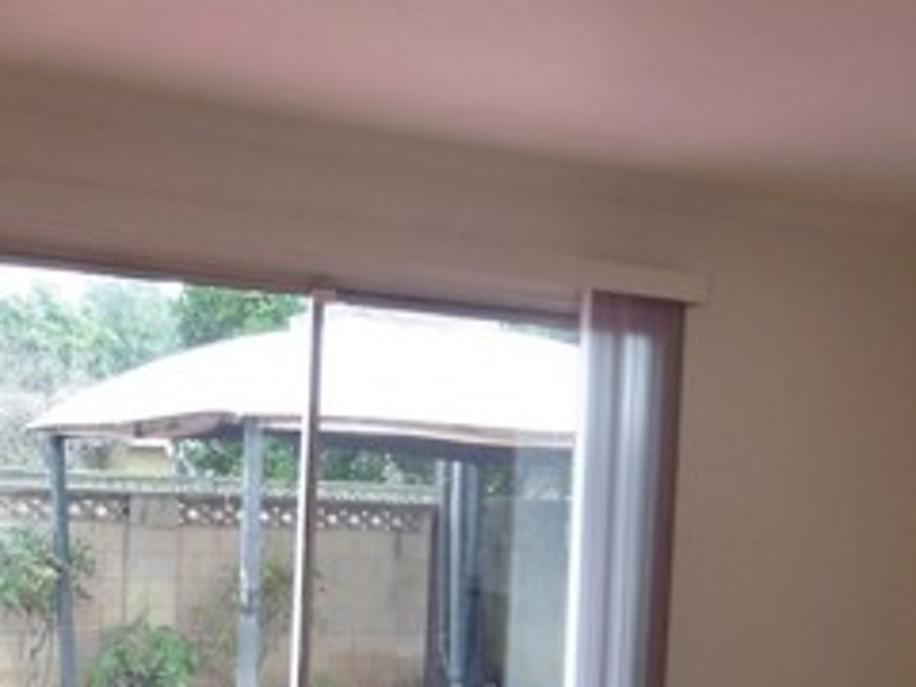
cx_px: 336
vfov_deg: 22.4
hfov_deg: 30.1
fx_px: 1694
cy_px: 622
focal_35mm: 64
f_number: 3.3
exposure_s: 1/80
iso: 160
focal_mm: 4.3
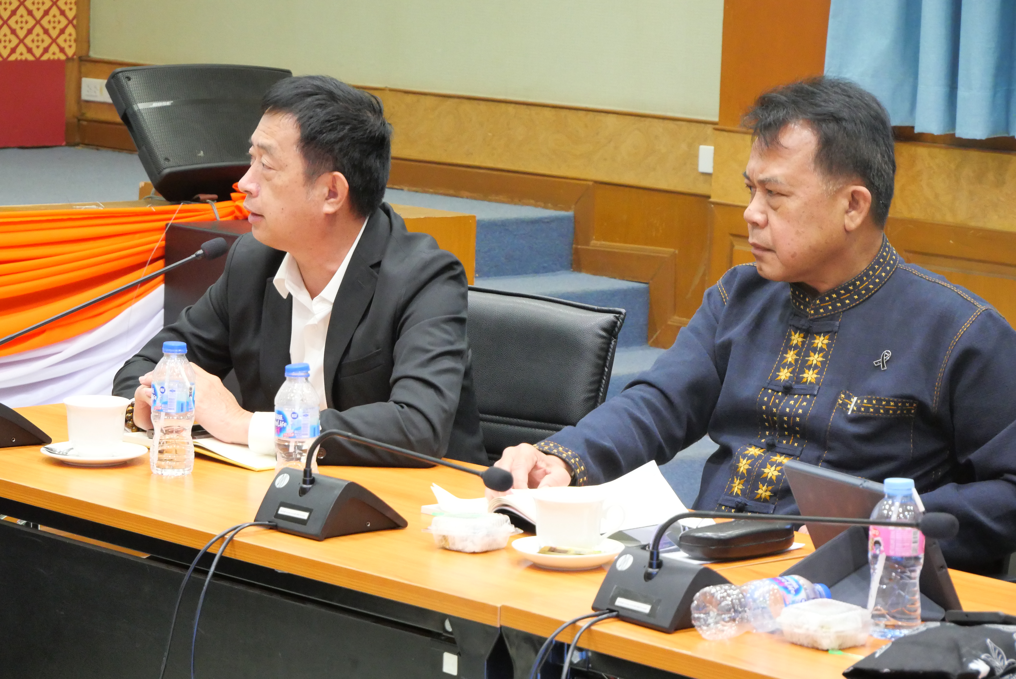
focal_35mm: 124
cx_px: 508
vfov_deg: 11.1
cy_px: 340
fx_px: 3502
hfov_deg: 16.5
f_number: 5.6
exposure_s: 1/30
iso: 3200
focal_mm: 60
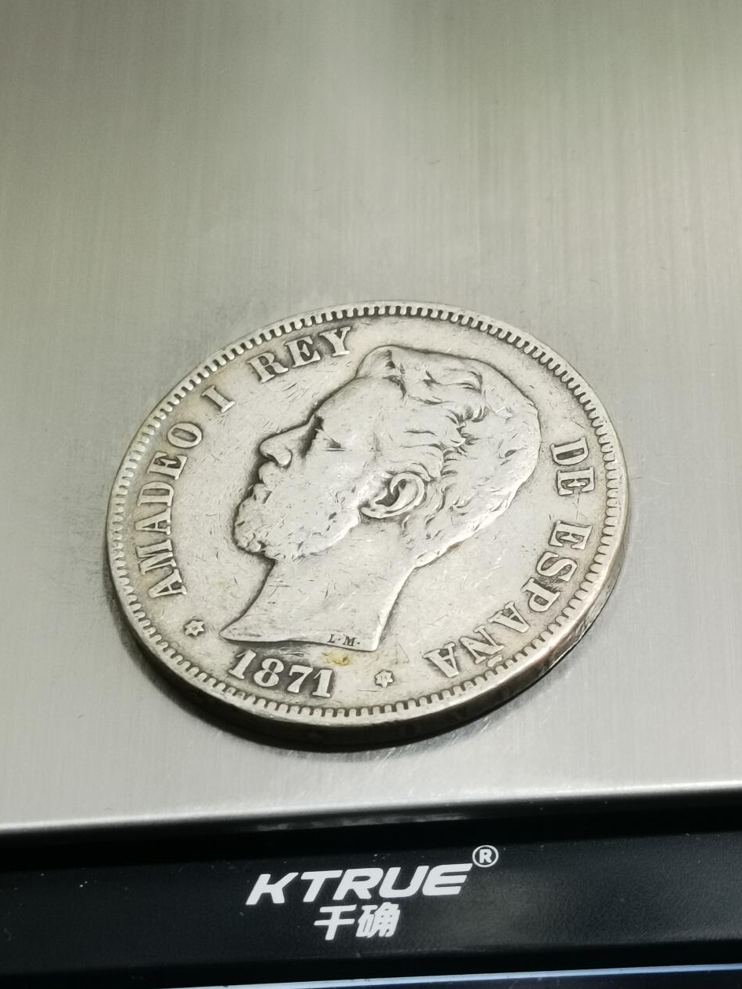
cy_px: 623
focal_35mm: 93
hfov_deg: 15.9
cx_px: 410
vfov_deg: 21.0
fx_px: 2657
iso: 160
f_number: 1.9
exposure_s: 1/100
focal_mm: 6.67
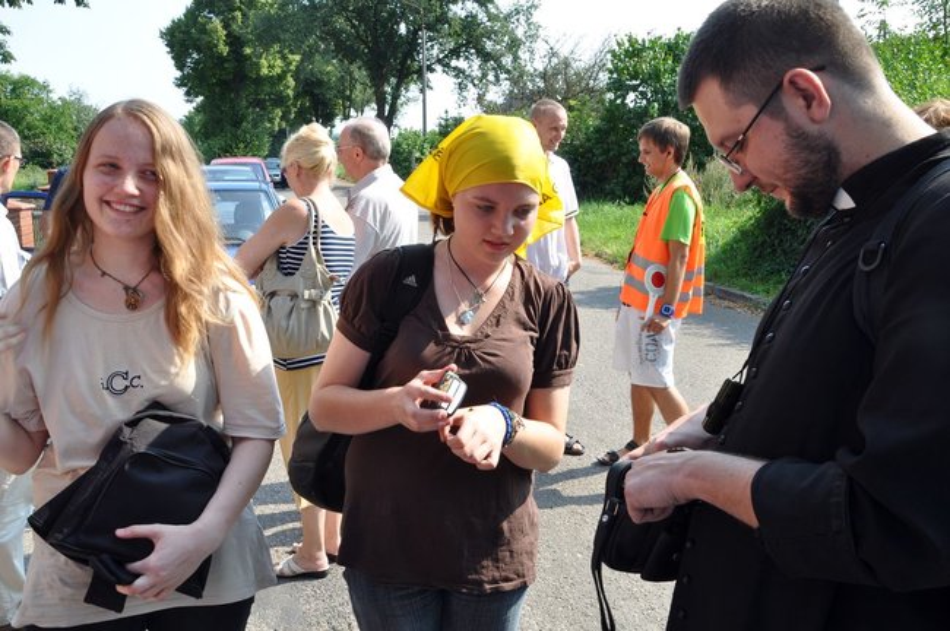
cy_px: 316
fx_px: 989
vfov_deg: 35.4
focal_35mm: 38
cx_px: 475
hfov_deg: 51.3
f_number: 16
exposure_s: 1/80
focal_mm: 25
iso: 250
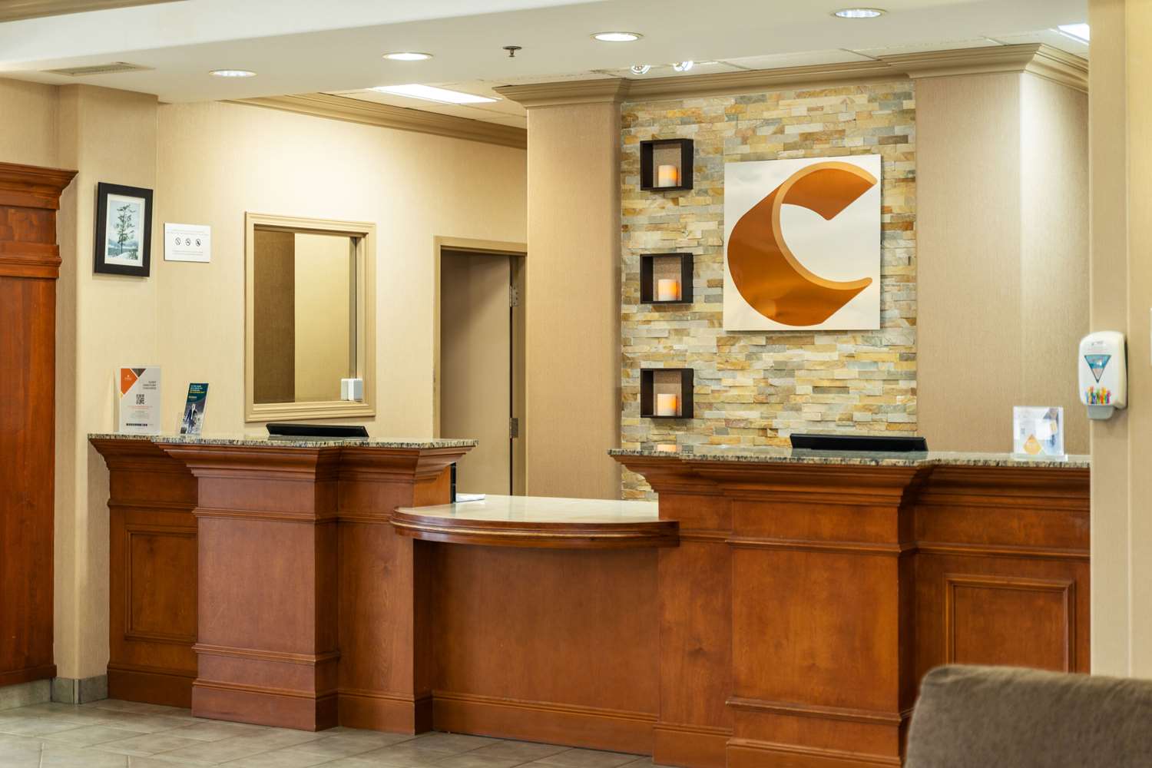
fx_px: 1920
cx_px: 576
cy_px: 384
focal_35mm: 60
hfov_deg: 33.4
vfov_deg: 22.6
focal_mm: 60
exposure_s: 1/20
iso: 100
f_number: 2.8
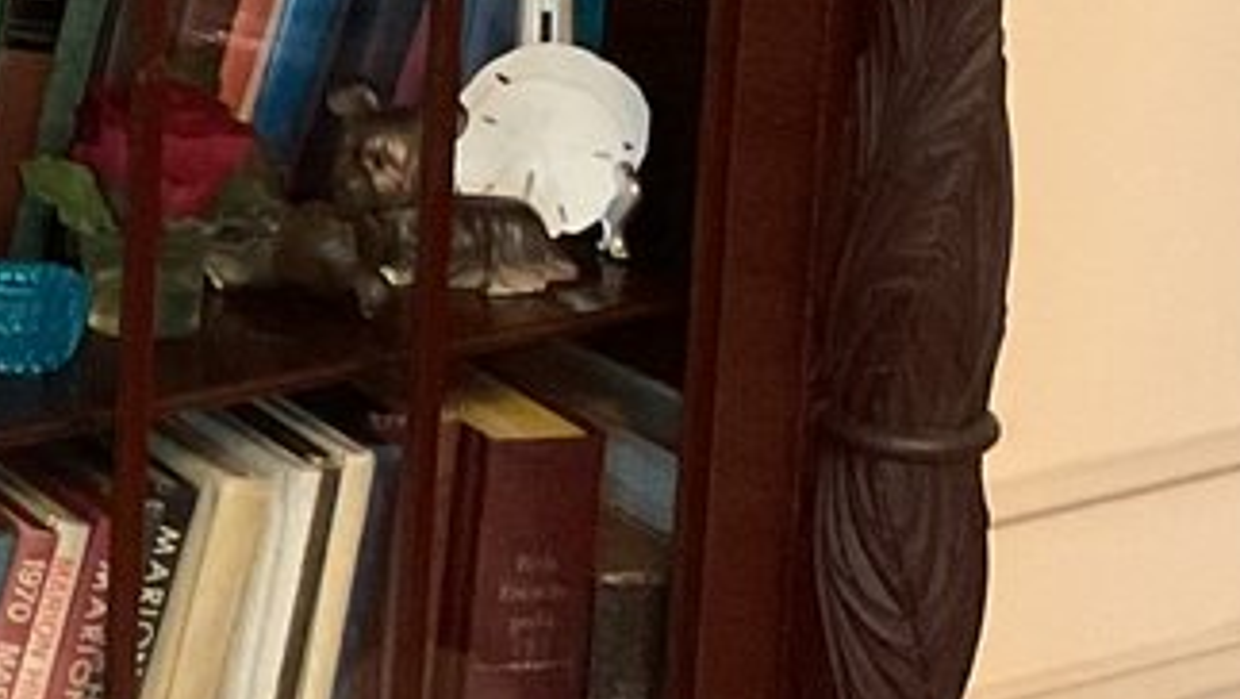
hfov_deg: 13.6
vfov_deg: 8.1
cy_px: -205
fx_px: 4868
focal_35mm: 148
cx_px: -651
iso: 320
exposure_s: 1/30
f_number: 1.8
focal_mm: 3
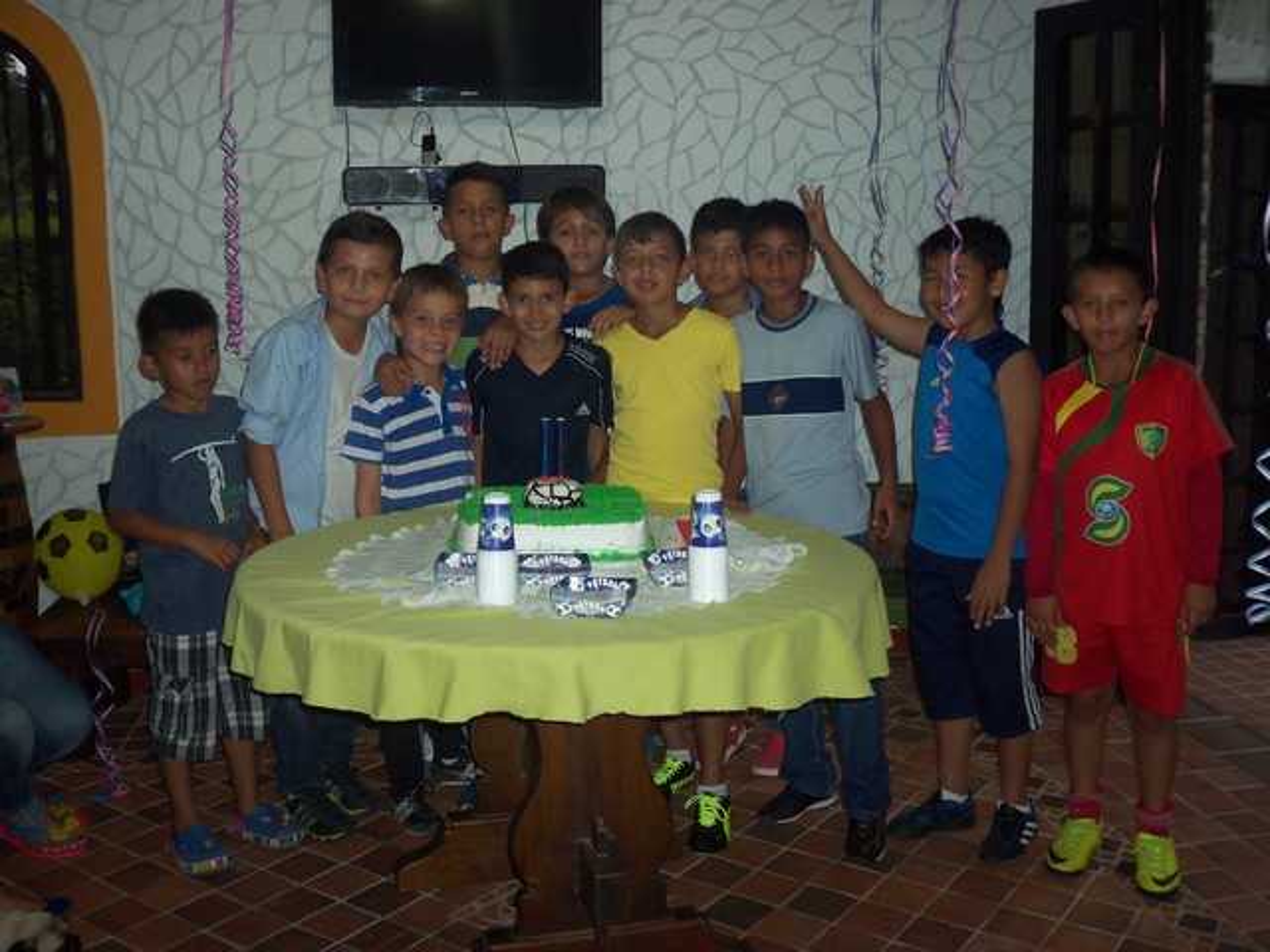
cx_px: 635
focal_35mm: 34
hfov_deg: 54.0
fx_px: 1247
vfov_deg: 41.8
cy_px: 476
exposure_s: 1/30
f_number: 2.9
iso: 125
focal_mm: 5.7
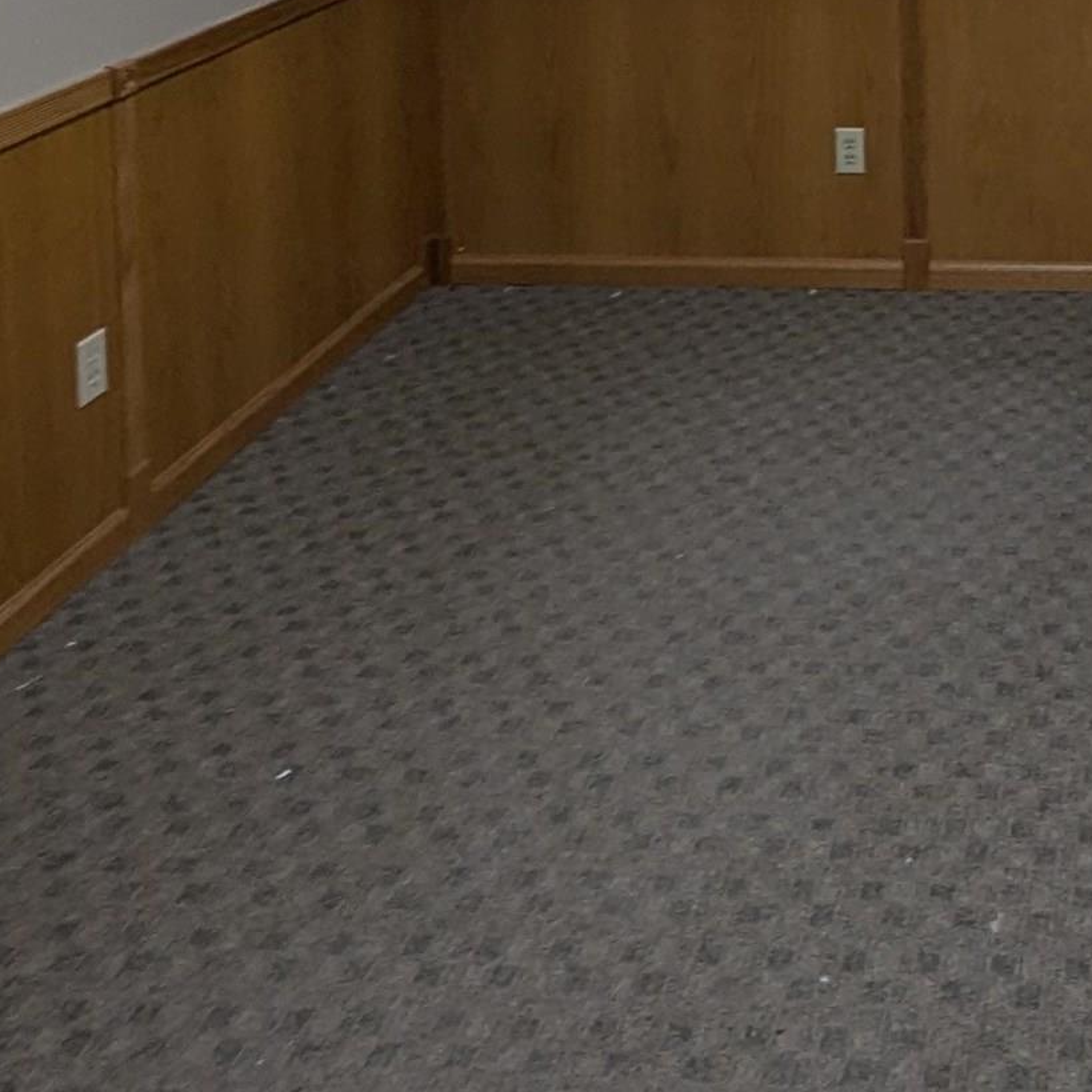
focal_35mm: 43
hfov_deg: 35.3
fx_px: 1535
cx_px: 1101
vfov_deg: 31.2
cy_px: -295
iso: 89
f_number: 2.2
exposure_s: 1/120
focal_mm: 1.95
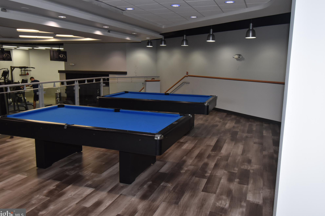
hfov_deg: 60.3
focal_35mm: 31
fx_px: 280
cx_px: 157
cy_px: 109
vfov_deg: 42.3
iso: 800
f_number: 7.1
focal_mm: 20
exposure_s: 1/60
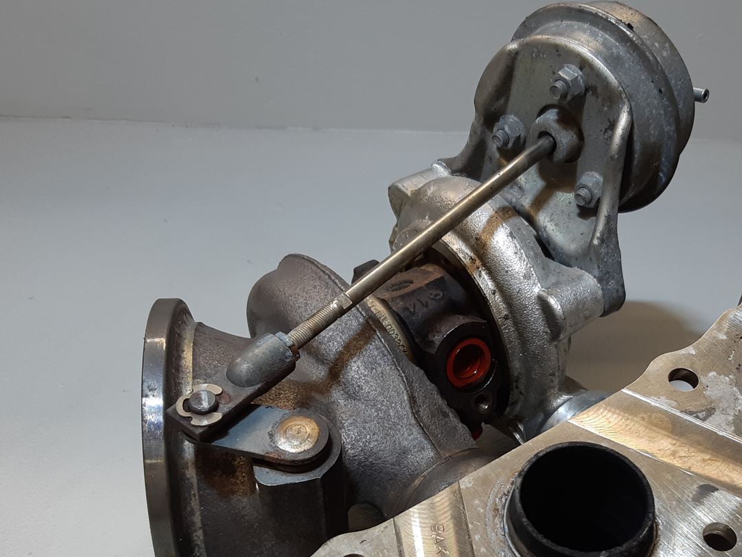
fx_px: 1050
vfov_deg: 28.7
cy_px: 480
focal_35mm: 49
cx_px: 472
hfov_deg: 38.6
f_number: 1.7
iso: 50
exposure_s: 1/50
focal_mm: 3.93
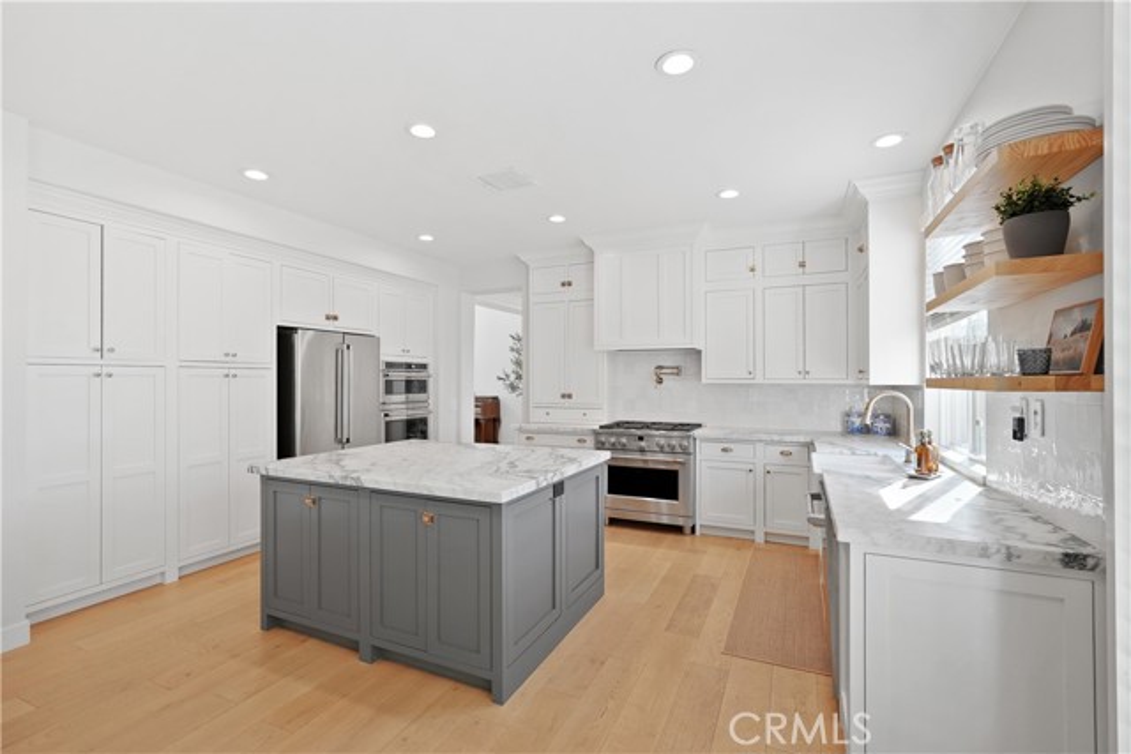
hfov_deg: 95.0
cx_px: 566
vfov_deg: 72.1
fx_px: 518
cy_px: 377
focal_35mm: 16
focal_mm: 16.5
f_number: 4
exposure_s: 1/15
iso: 250
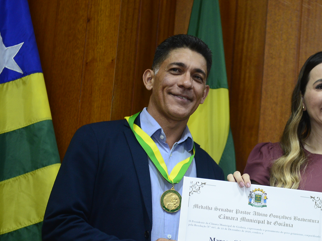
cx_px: 228
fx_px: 995
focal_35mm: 107
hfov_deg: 18.3
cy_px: 163
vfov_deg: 13.8
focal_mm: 70
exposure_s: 1/125
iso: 2000
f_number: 3.2
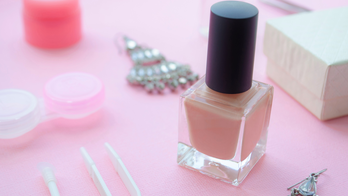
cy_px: 95
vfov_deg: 17.2
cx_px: 176
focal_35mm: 70
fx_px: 646
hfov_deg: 30.2
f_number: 6.3
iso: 200
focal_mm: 44
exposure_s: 1/160
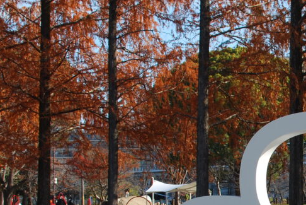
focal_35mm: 138
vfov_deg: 9.9
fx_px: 1177
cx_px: 309
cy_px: 212
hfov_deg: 14.6
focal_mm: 35
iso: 100
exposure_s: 1/160
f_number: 6.3
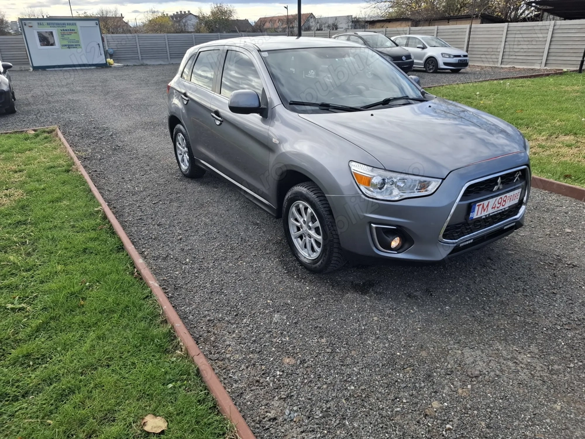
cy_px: 220
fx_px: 389
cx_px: 292
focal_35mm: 23
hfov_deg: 73.9
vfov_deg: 58.9
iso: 50
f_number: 1.8
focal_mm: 5.54
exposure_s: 1/724
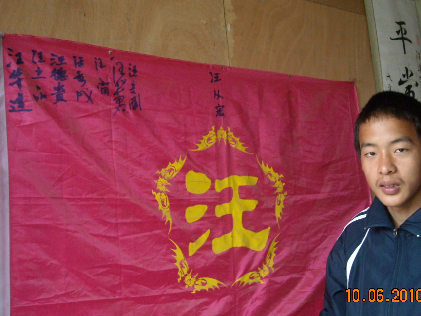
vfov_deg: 34.3
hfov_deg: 44.7
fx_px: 511
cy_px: 146
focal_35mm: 42
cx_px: 239
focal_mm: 5.7
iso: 400
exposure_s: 1/44
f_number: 2.8
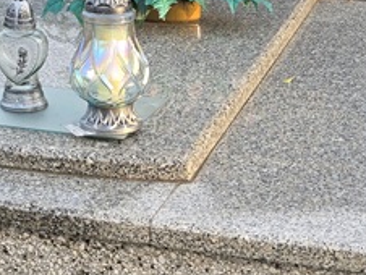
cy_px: 212
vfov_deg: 14.2
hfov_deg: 18.9
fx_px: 1101
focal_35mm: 104
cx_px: 202
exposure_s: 1/180
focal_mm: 6.3
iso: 25
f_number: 1.7
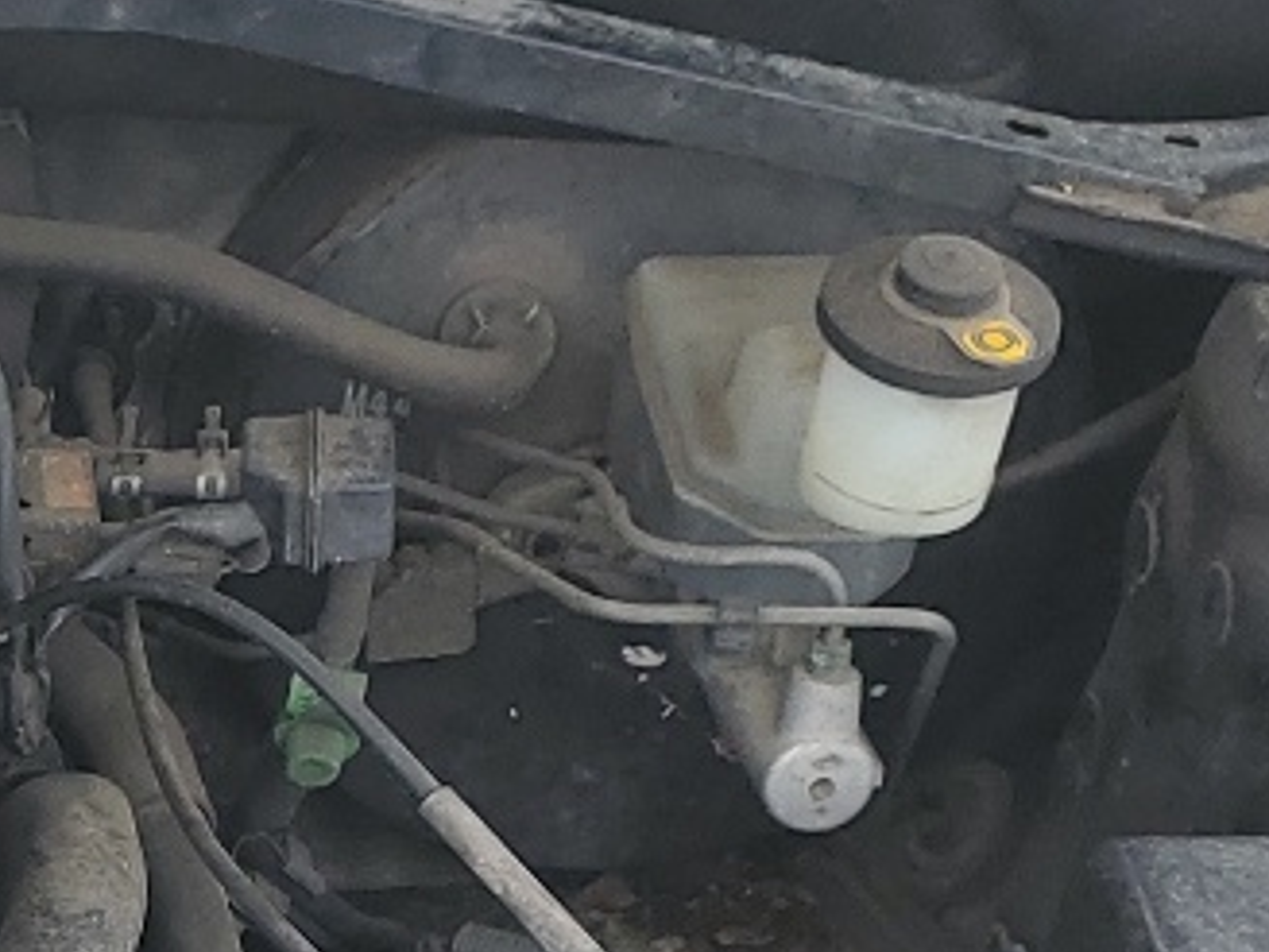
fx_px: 4656
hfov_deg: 14.7
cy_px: 1080
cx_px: -511
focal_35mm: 127
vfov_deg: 11.5
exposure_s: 1/417
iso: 50
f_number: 1.5
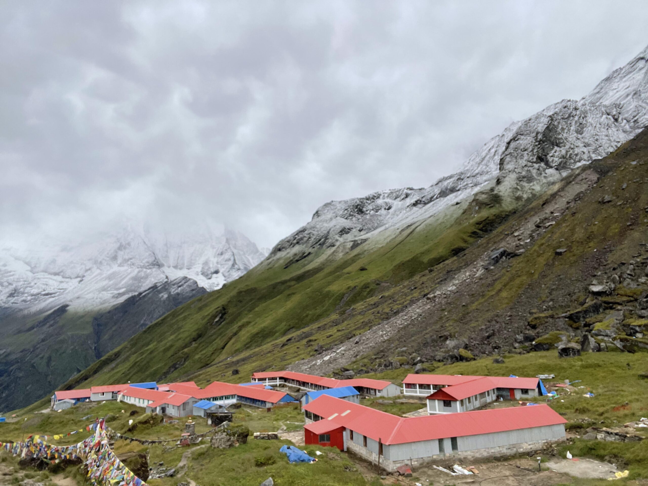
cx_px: 324
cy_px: 243
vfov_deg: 58.9
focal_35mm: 23
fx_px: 431
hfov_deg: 73.9
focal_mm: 2.71
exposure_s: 1/1018
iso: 25
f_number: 2.2
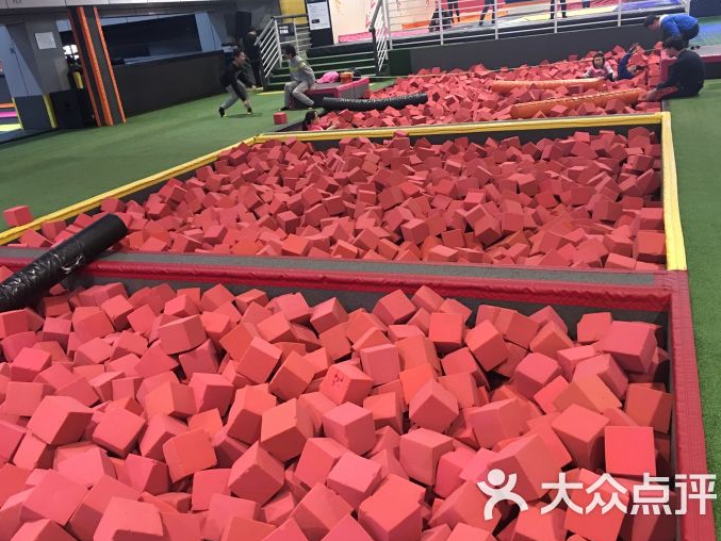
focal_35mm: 30
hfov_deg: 59.9
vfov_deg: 46.8
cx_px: 372
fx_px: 625
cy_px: 270
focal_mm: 4.15
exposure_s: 1/17
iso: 125
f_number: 2.2
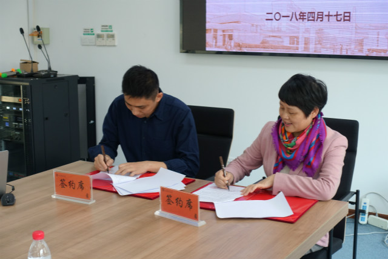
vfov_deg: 23.8
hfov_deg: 35.1
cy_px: 130
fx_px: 614
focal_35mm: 57
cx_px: 194
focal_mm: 21.01
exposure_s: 1/60
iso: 160
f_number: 2.8
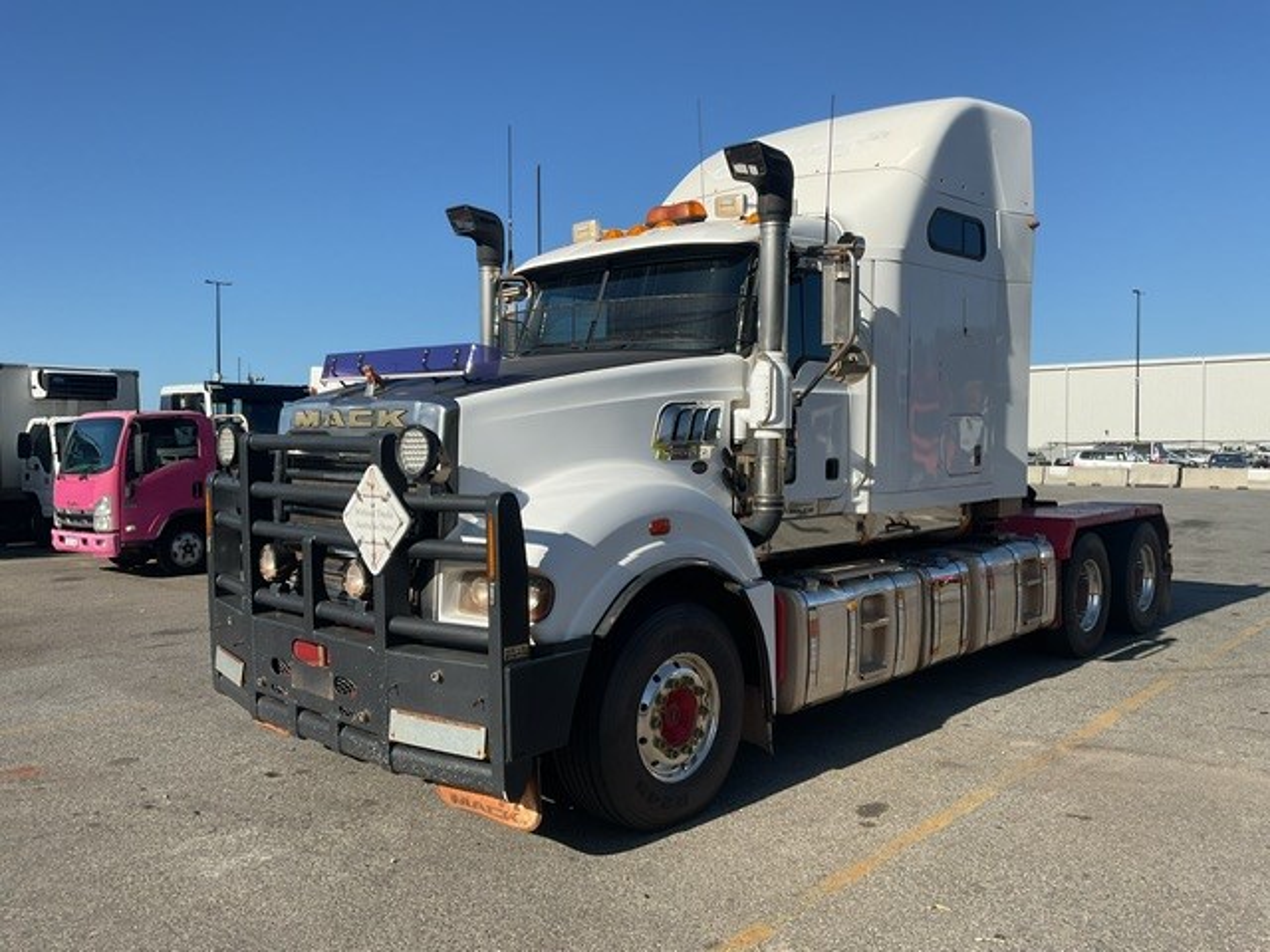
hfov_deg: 61.7
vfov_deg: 48.2
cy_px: 476
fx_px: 1064
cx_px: 635
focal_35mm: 29
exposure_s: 1/2141
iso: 16
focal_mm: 3
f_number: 1.8
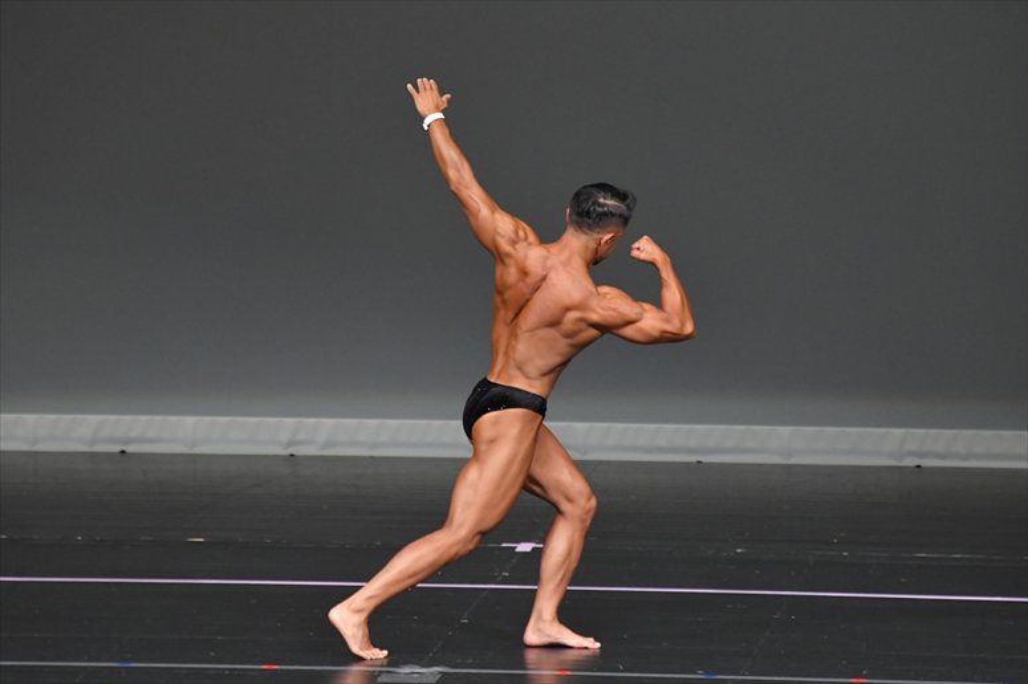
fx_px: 8991
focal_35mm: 315
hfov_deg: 6.5
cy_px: 342
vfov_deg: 4.4
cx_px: 514
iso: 4000
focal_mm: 210
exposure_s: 1/400
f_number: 5.6
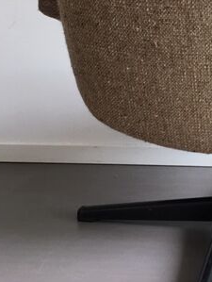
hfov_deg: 22.7
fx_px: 505
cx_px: 218
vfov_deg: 30.5
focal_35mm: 62
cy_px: 59
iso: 125
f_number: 2.2
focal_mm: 4.15
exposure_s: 1/33
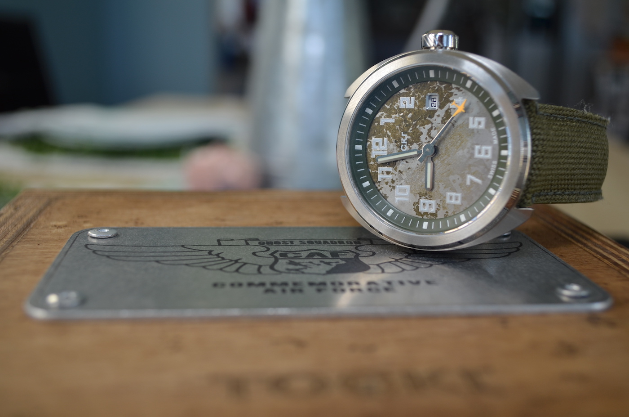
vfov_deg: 29.7
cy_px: 208
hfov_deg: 43.7
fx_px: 785
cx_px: 314
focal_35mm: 45
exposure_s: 1/60
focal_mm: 30
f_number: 4.5
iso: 100
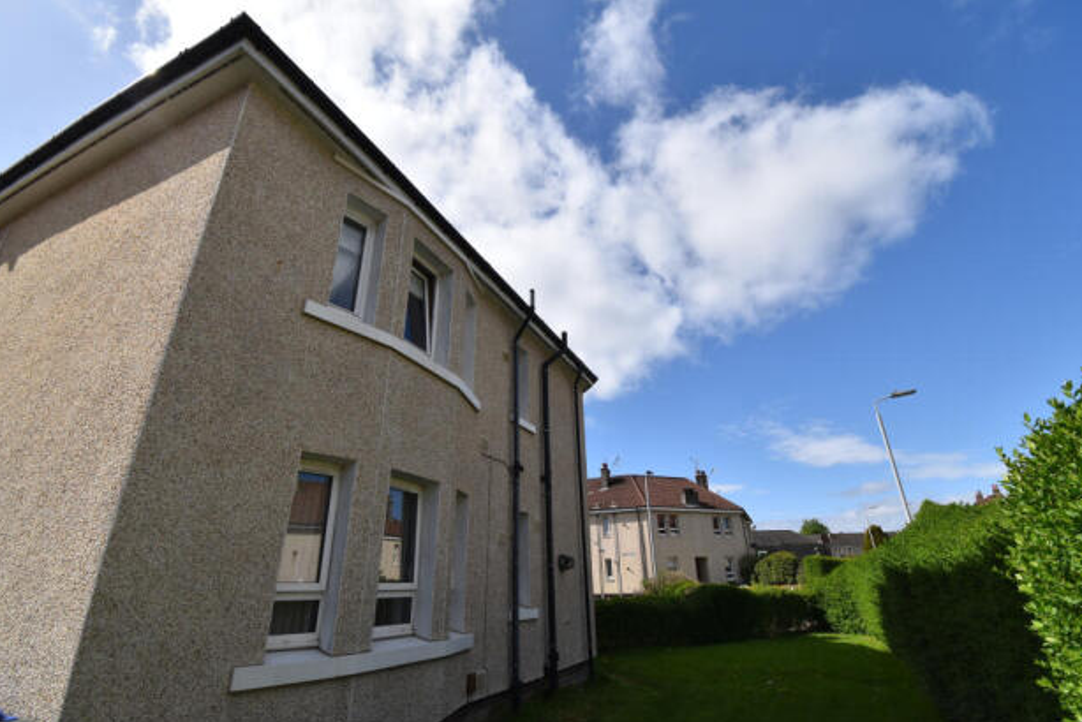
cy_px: 355
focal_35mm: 16
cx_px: 544
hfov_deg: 96.7
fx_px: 481
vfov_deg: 73.8
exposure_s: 1/320
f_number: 9
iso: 100
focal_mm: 10
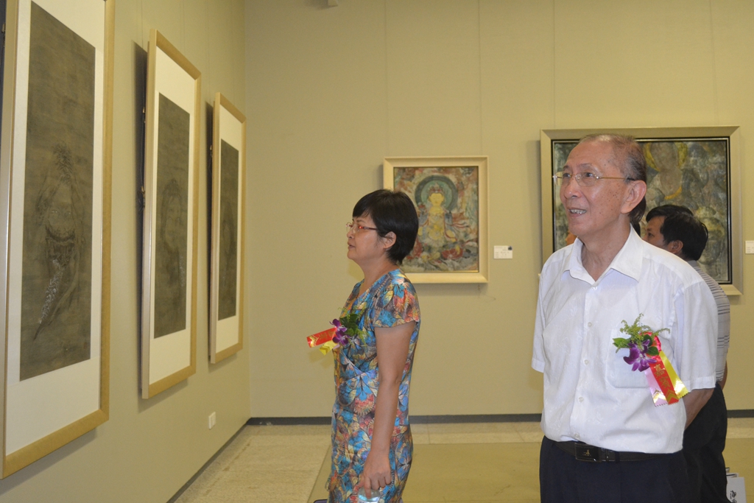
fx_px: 817
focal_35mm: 39
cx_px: 377
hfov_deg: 49.5
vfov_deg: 34.2
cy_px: 252
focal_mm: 26
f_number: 4.2
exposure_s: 1/60
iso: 1800
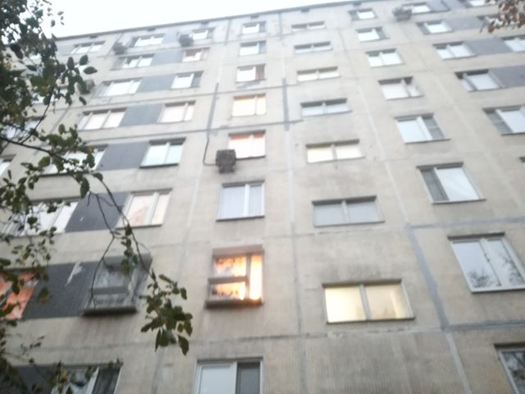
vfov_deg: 51.4
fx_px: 409
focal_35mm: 27
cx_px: 262
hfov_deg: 65.3
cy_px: 197
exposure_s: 1/16.7
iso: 640
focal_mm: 3.79
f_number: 2
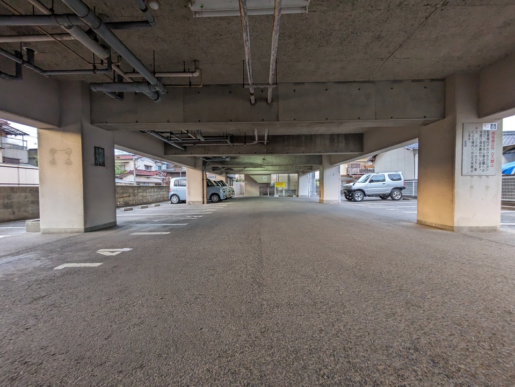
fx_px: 208
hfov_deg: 102.0
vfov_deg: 85.7
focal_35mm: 14
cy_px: 194
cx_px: 258
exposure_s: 1/33.3
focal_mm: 1.83
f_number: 2.2
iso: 129
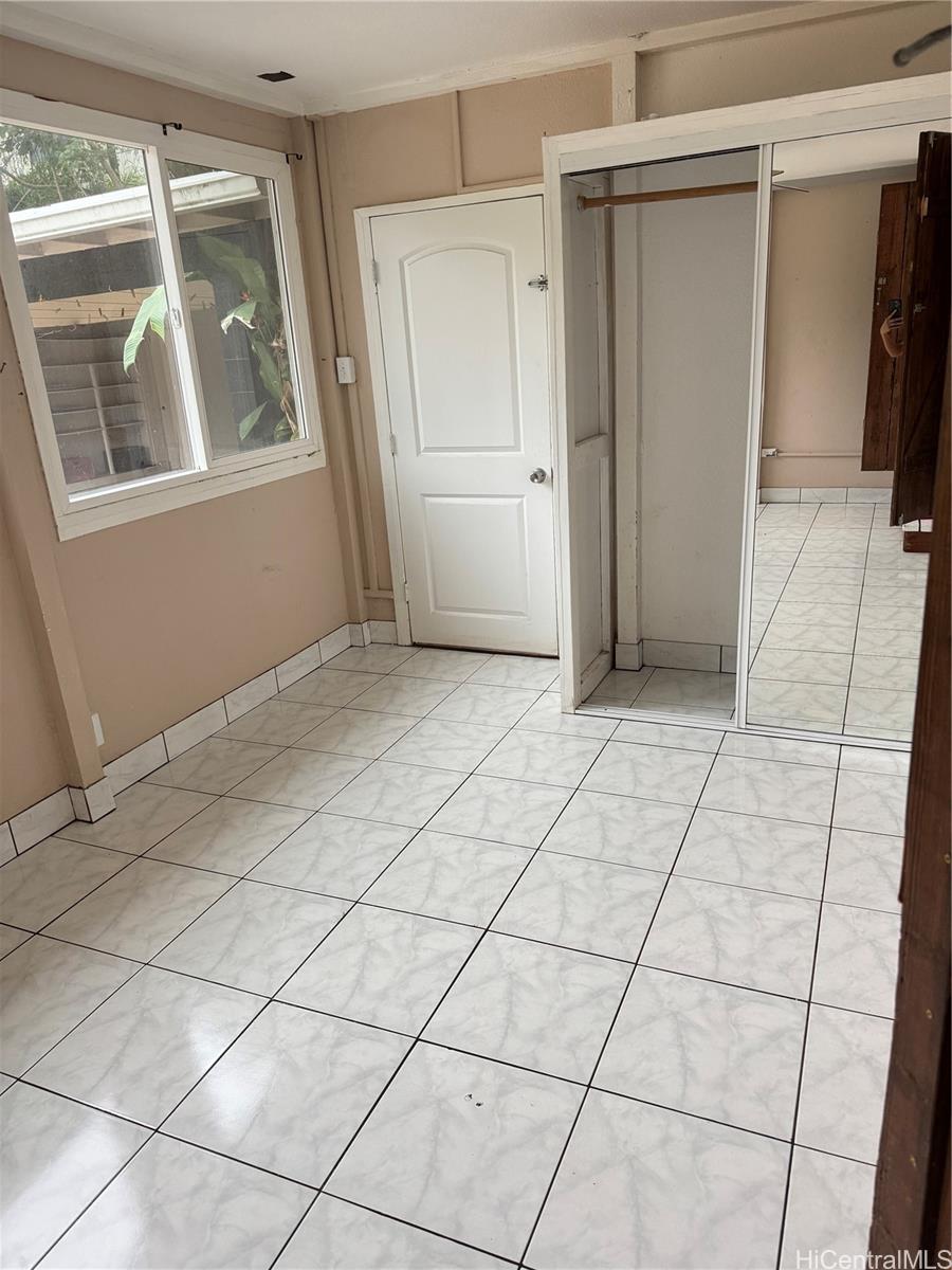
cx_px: 476
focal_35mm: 24
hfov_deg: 56.8
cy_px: 635
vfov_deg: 71.6
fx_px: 880
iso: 250
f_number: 1.78
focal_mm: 6.76
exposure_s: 1/60
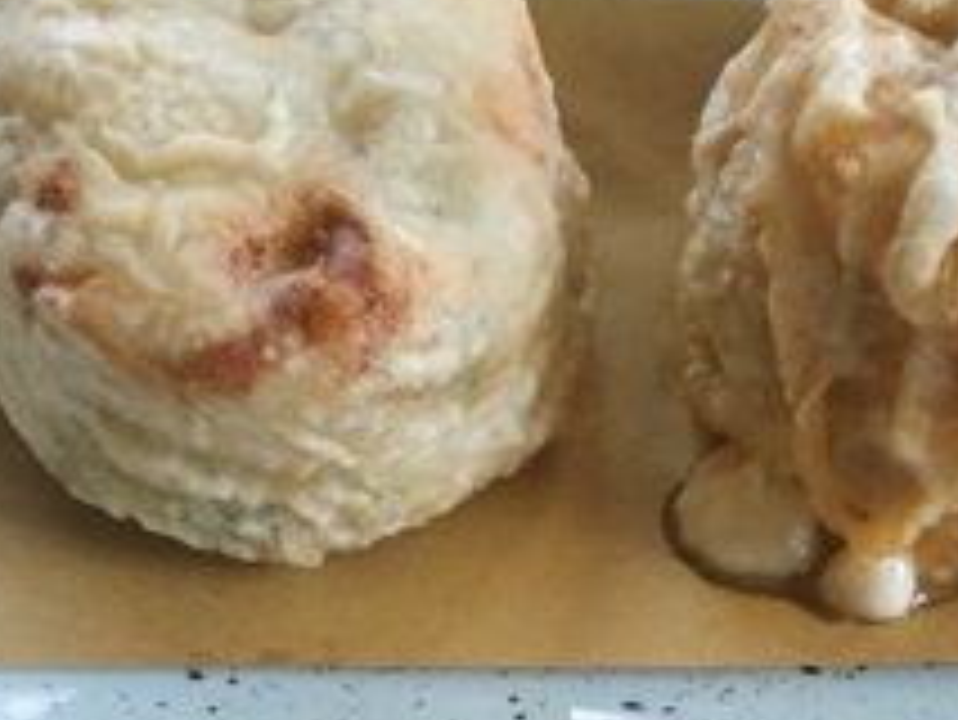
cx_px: 544
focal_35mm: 72
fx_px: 1994
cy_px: 864
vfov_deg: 19.3
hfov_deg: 27.0
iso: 200
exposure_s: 1/33
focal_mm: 3.94
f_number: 1.9
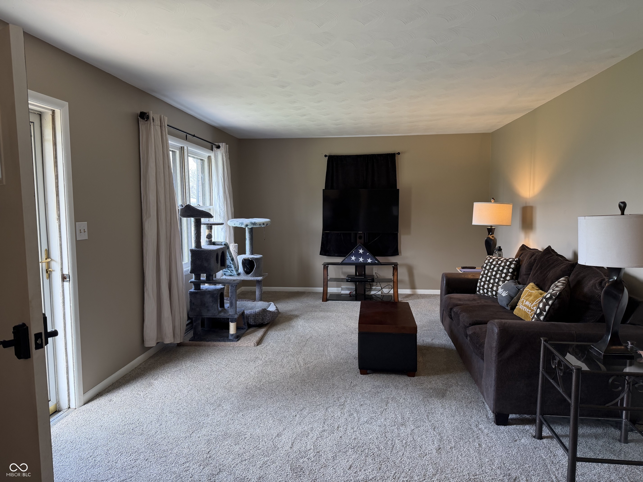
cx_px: 322
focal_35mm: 24
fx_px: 446
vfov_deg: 56.8
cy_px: 241
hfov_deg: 71.6
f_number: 1.78
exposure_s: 1/144
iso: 125
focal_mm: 6.76
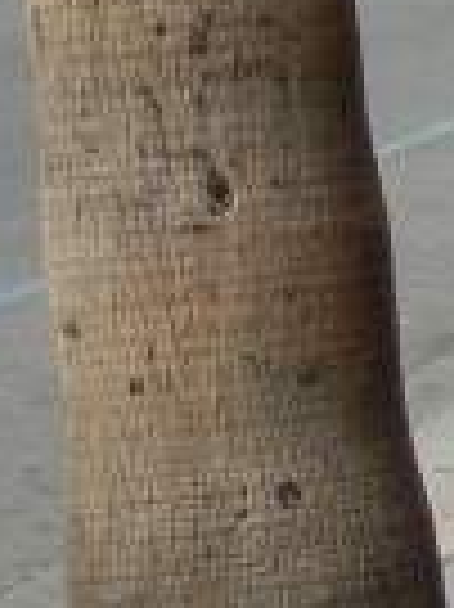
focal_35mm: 228
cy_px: 509
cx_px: 1632
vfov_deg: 8.7
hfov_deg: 5.8
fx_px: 3993
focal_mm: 5.4
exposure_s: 1/695
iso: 160
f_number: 3.5
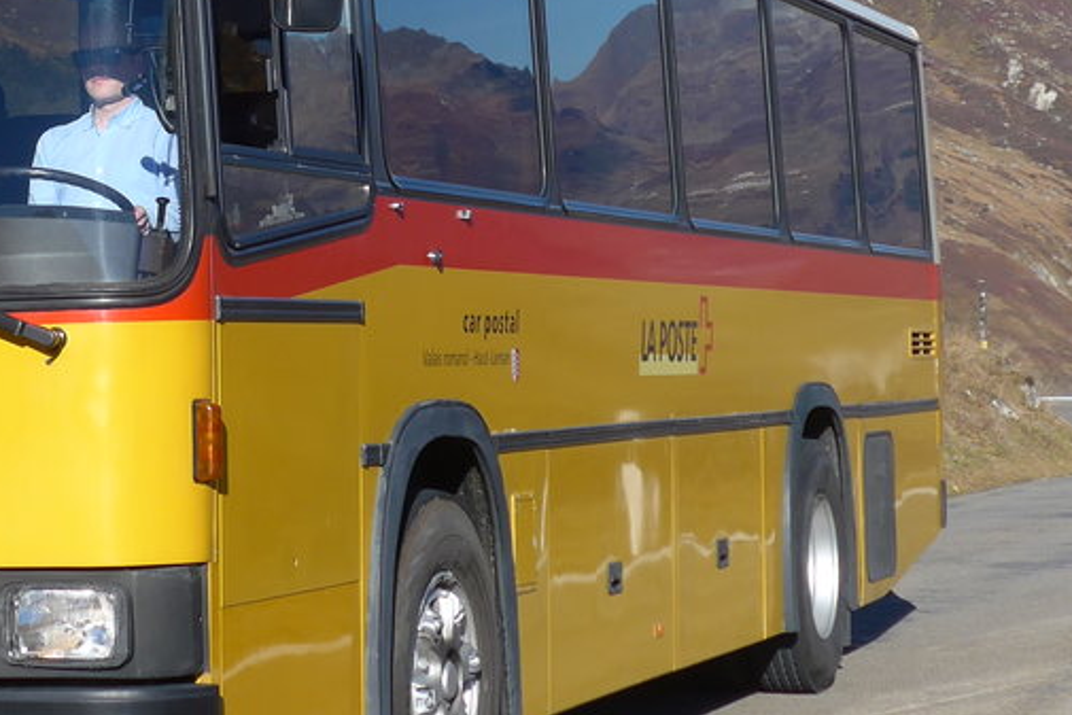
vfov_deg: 11.3
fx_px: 3604
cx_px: 104
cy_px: 108
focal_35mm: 121
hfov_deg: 16.7
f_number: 3.2
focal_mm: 10.1
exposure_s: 1/1300
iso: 80
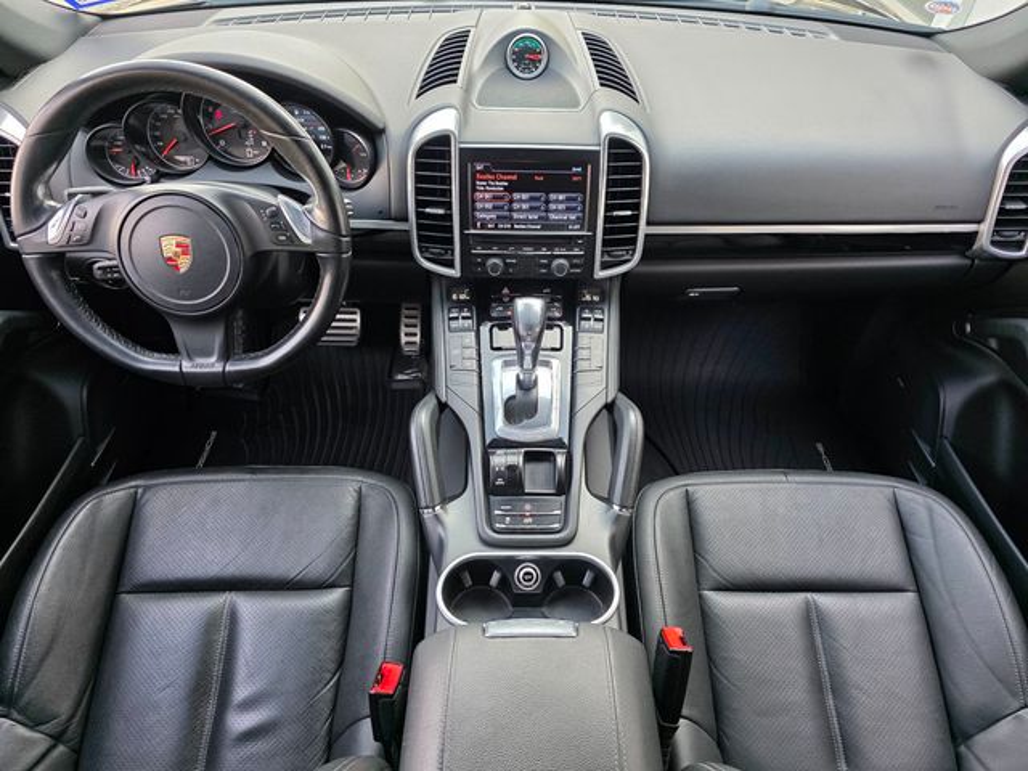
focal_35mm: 23
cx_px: 514
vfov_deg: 58.9
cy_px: 386
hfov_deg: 73.9
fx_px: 683
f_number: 1.7
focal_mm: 6.3
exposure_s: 1/180
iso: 160
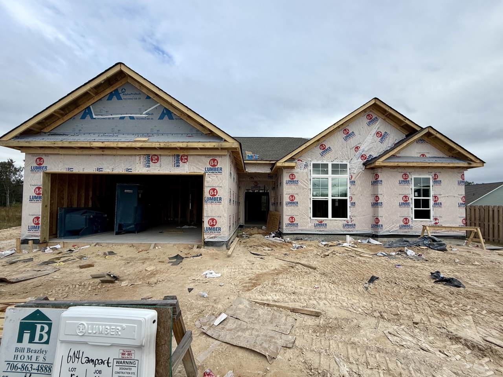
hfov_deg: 102.1
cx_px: 252
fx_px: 203
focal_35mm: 14
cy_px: 188
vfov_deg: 85.7
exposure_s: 1/1189
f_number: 2.2
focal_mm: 2.22
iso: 50
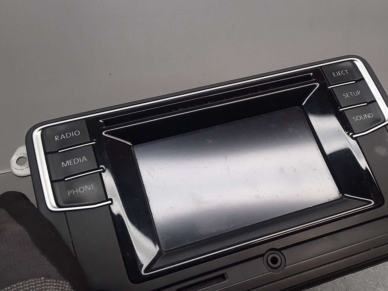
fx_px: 437
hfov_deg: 47.7
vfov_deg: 36.8
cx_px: 225
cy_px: 153
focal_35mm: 39
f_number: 1.9
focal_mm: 2.91
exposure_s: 1/100
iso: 40
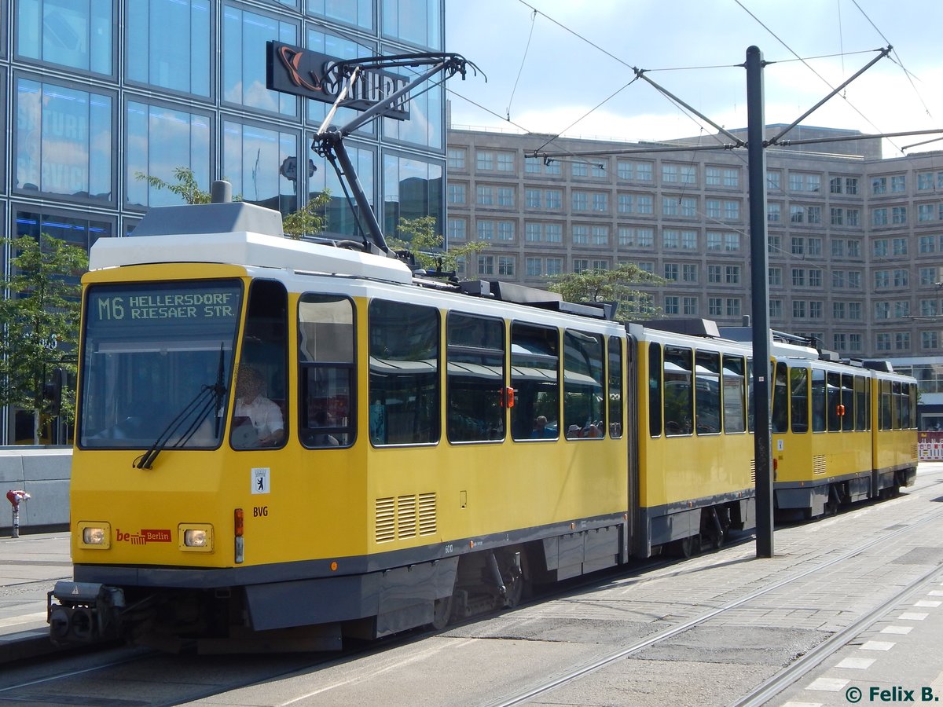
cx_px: 472
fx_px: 1471
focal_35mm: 54
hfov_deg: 35.5
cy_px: 354
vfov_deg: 27.0
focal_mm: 9.7
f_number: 3.8
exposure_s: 1/1250
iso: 125
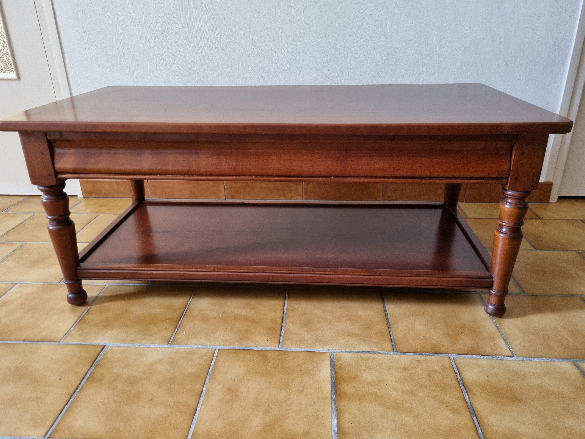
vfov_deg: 51.4
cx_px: 284
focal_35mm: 27
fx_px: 456
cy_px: 220
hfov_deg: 65.3
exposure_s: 1/33
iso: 640
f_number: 1.8
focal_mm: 5.4
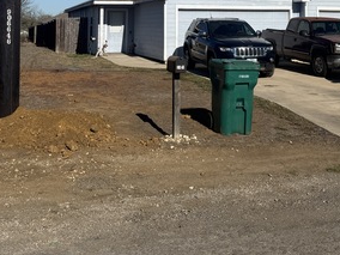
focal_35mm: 54
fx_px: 530
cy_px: -12
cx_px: 218
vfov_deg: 25.4
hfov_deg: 35.3
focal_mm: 6.76
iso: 80
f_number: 1.78
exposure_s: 1/8130
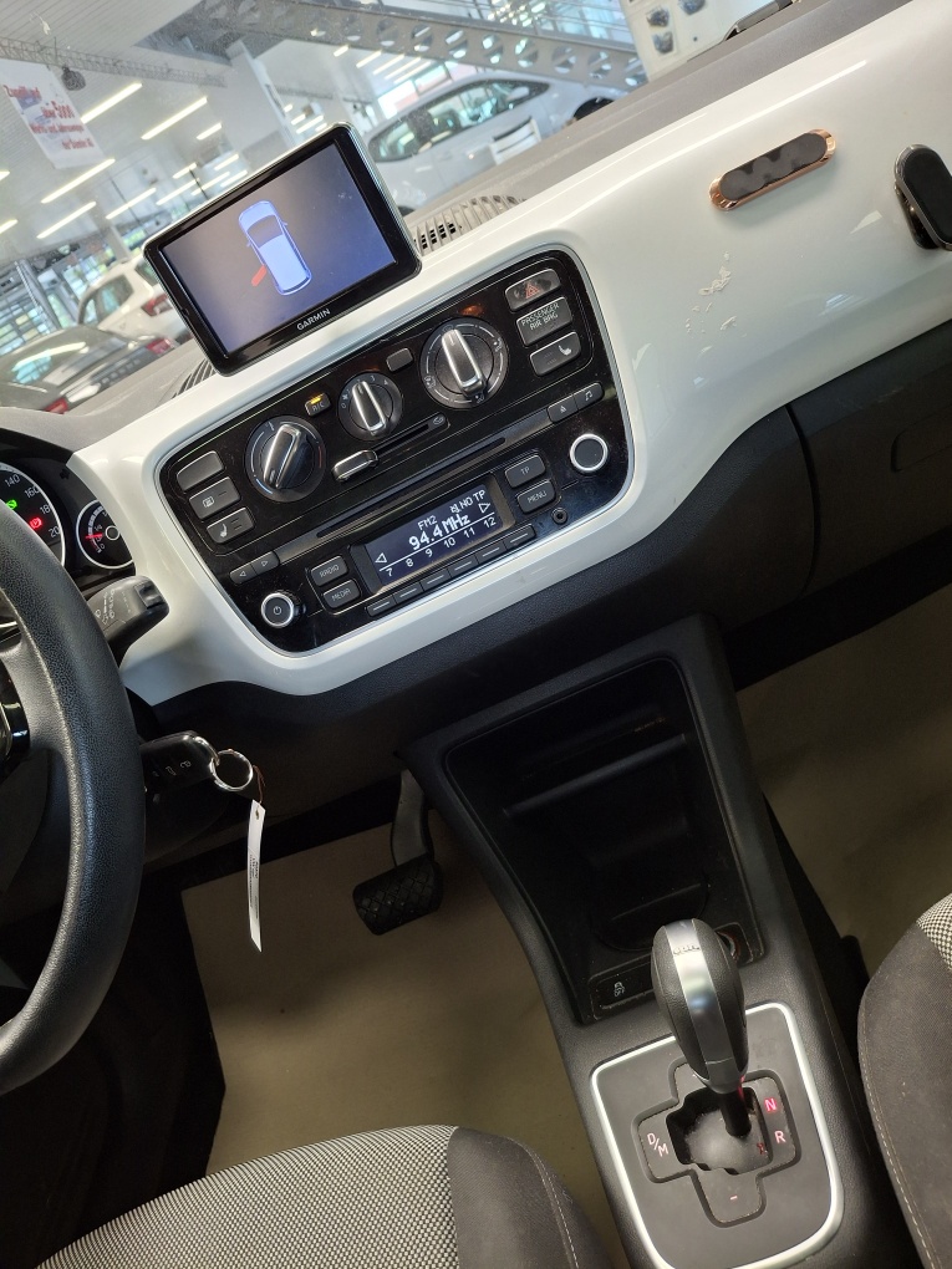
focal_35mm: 25
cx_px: 476
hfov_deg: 54.9
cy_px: 634
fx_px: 917
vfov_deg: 69.4
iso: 200
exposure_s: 1/50
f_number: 1.8
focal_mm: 4.69
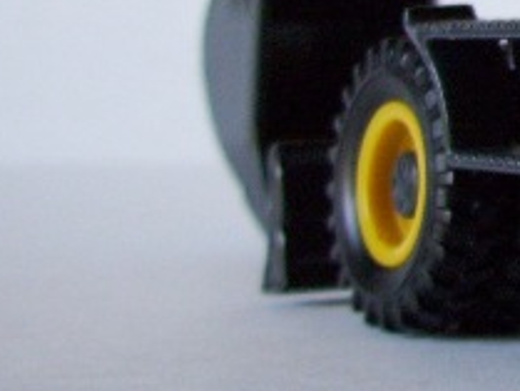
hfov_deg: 13.7
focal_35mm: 130
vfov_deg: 11.2
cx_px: 897
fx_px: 1954
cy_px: -91
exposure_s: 1/13
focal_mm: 5.7
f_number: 2.9
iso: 160
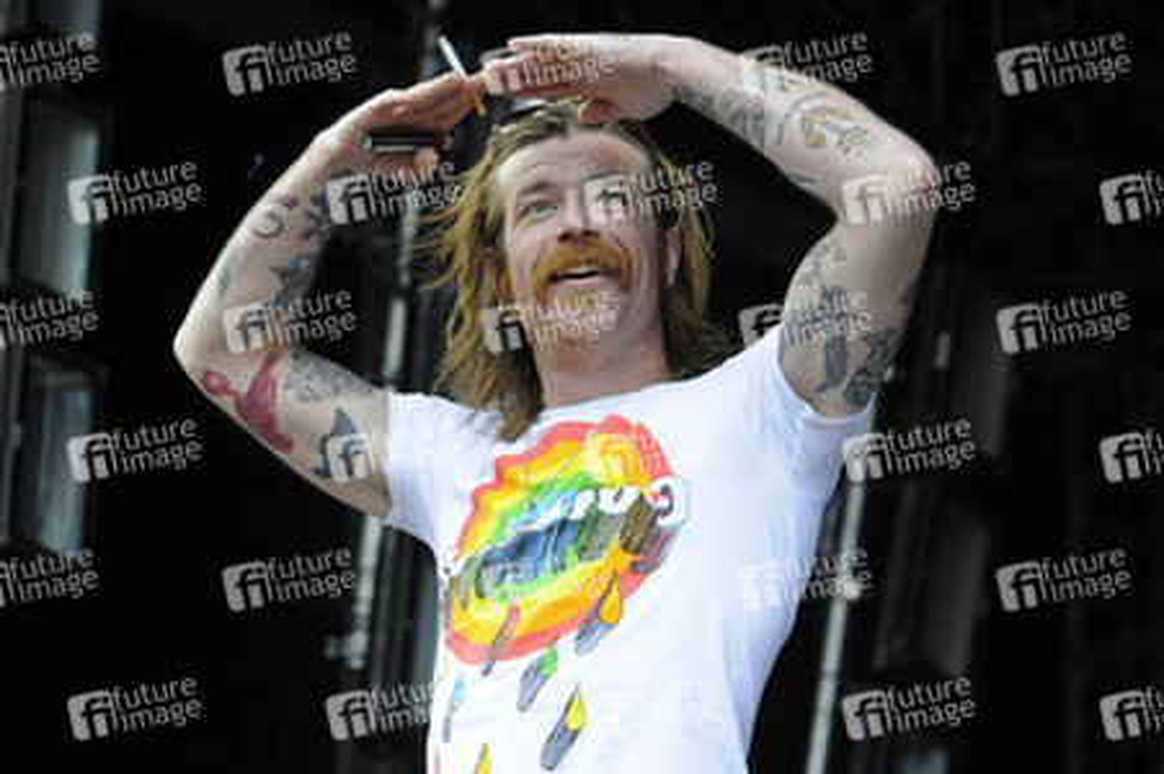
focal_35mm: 180
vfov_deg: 7.6
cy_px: 387
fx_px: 5816
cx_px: 582
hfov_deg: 11.4
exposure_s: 1/125
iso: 320
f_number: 6.3
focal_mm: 120
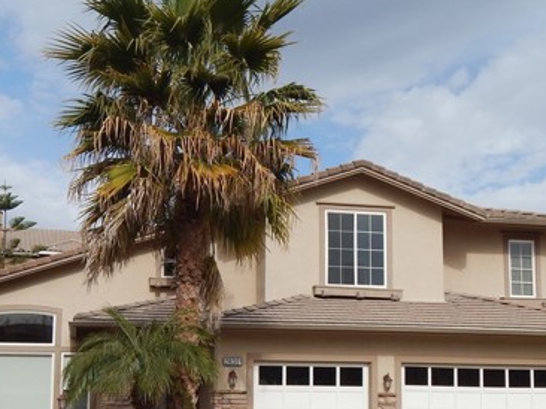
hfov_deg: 38.8
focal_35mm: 49
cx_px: 228
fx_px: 772
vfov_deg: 29.2
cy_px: 303
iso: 125
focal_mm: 5.1
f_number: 6.3
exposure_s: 1/500
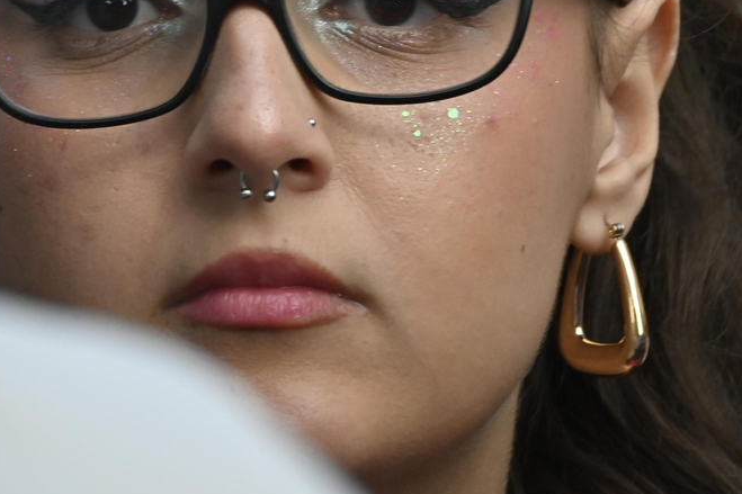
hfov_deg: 2.5
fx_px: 17246
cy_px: -60
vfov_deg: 1.6
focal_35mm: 837
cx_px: 258
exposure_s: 1/320
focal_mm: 230
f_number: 6
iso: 500
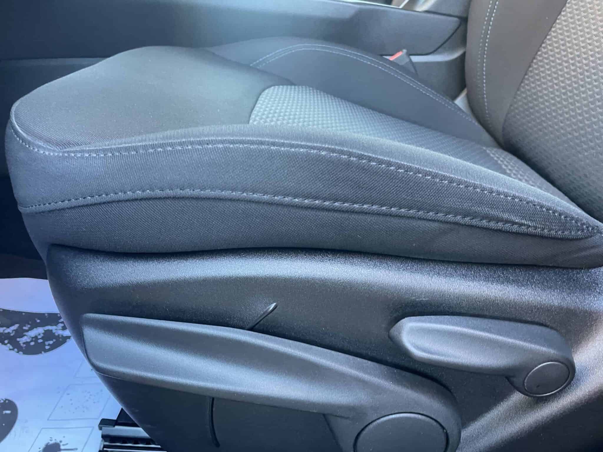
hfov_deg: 67.3
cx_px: 302
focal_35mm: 26
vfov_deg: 53.1
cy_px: 226
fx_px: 453
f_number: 1.6
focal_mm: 4.2
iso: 320
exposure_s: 1/60
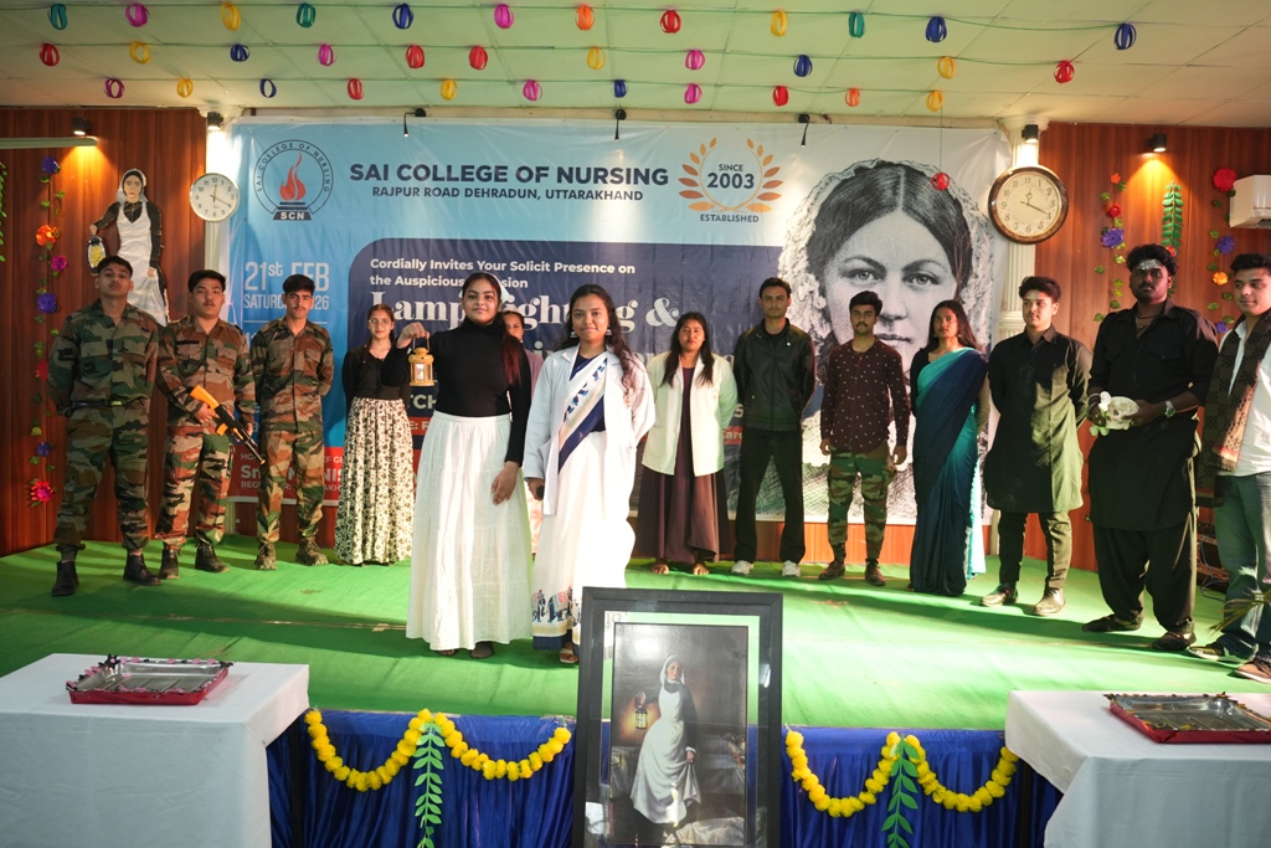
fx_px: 989
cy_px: 424
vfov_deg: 46.4
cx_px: 636
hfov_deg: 65.5
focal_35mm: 28
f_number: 2.8
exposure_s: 1/100
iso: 1250
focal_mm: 28
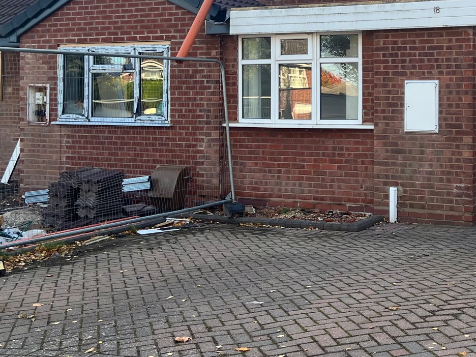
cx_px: 373
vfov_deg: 25.8
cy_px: 86
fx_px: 770
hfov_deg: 33.5
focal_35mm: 56
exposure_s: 1/495
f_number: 1.5
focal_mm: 5.7
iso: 50
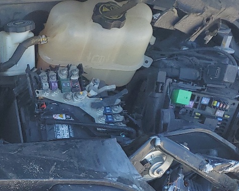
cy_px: 214
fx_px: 609
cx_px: -106
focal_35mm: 86
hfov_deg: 19.7
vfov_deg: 17.2
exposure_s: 1/714
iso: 50
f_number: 1.5
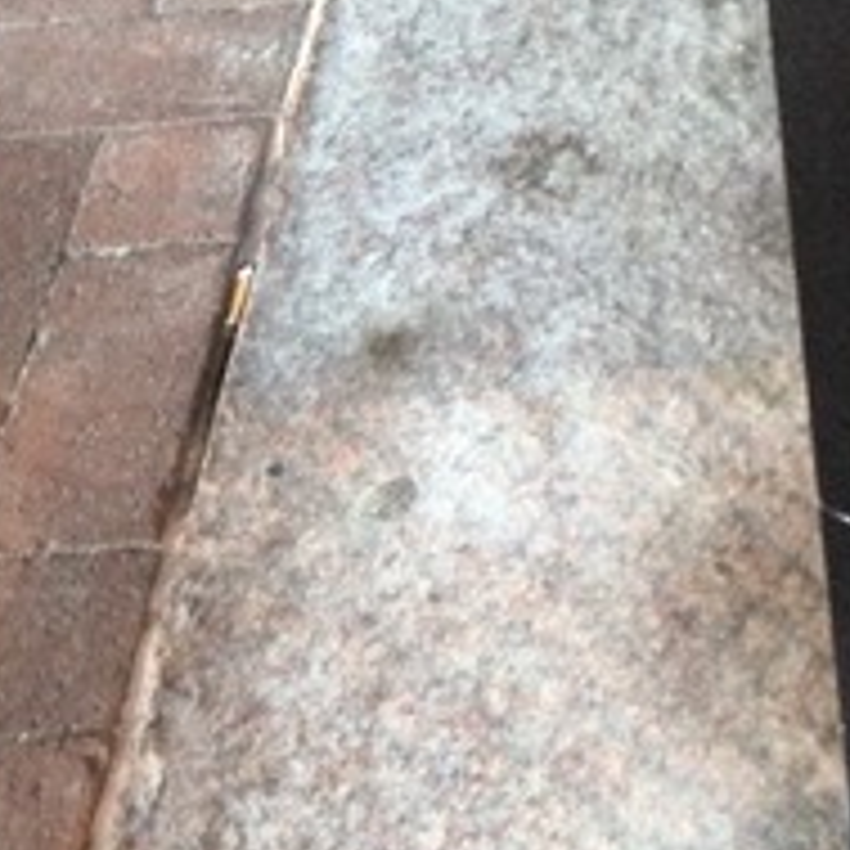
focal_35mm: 99
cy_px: -459
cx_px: 1012
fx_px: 2750
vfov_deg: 16.0
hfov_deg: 16.8
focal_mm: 4.12
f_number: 2.4
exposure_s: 1/20
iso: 200
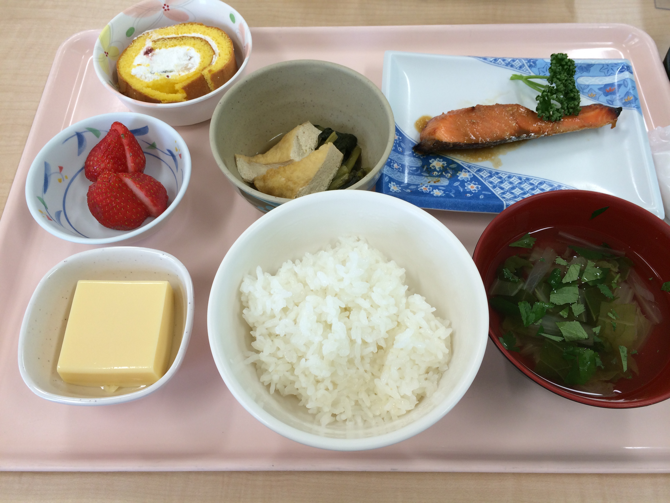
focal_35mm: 30
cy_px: 252
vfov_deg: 46.8
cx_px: 335
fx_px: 581
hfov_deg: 60.0
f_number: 2.2
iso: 50
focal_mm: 4.12
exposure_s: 1/60
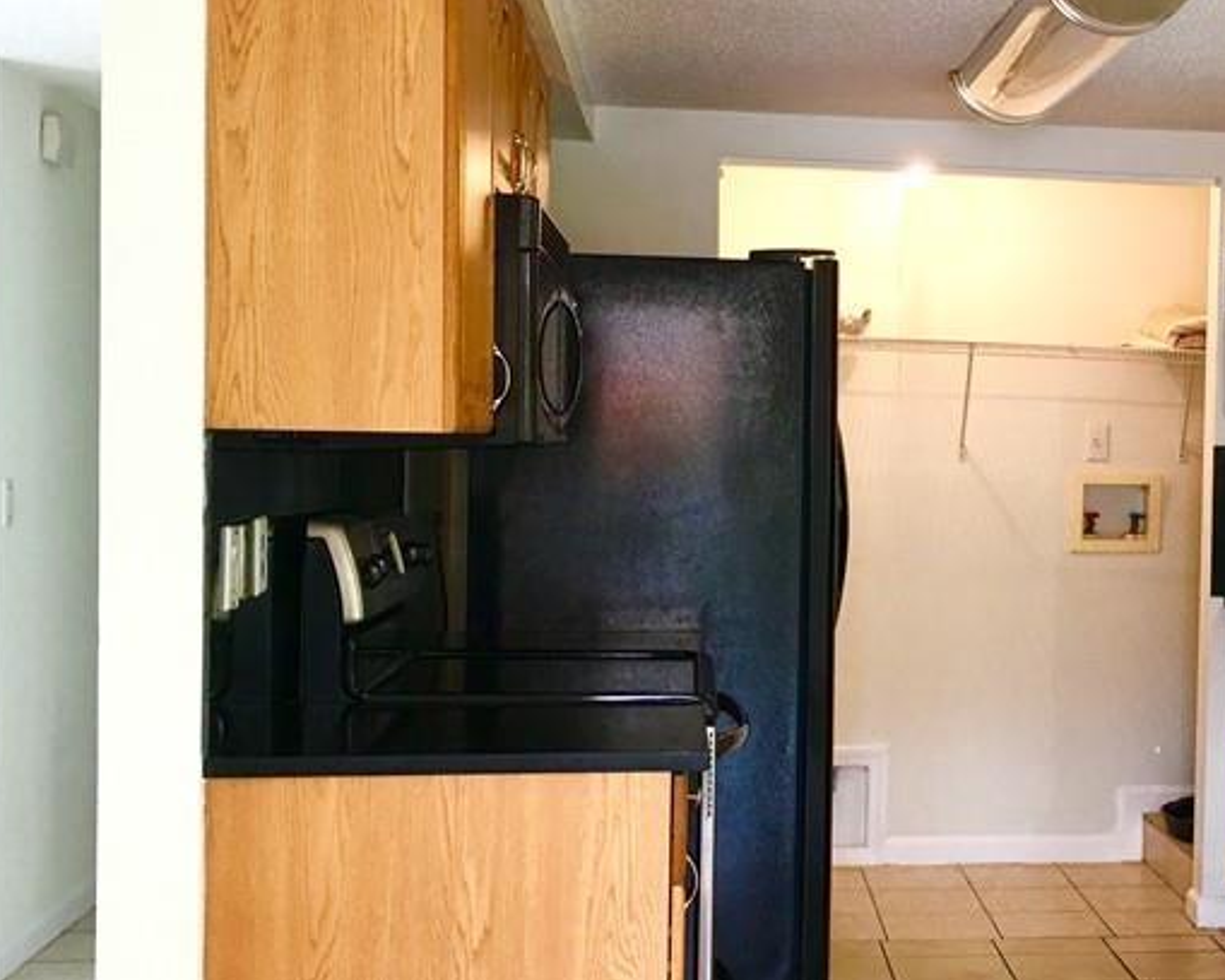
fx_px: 2066
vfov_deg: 26.7
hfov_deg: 31.7
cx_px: 1064
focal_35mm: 57
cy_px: 496
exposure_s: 1/15
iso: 25
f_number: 2.2
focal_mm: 4.15
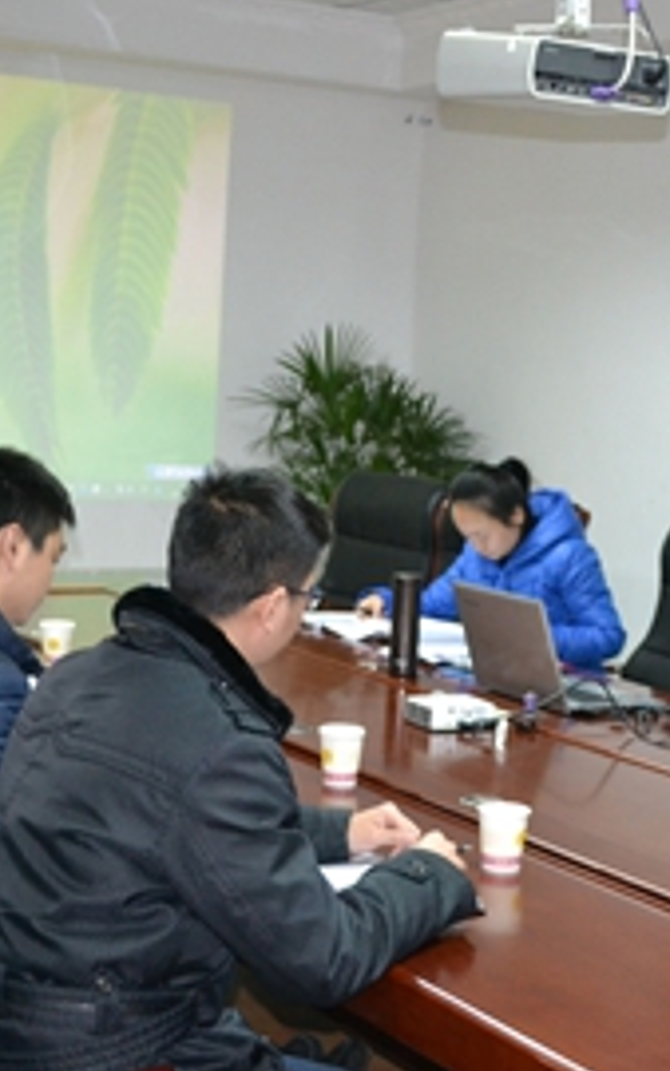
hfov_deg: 19.0
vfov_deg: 30.1
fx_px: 1985
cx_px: 527
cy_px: 633
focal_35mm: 68
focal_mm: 24
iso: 1800
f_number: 4
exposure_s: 1/60
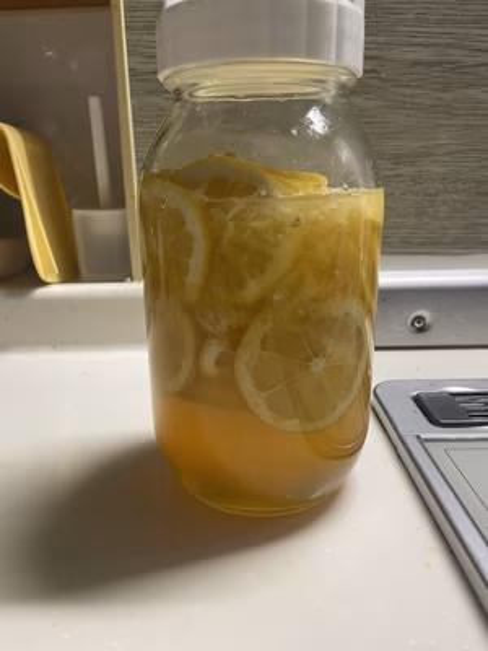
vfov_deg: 67.3
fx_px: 489
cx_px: 244
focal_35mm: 26
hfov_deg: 53.1
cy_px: 326
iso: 100
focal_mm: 4.2
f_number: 1.6
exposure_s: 1/50
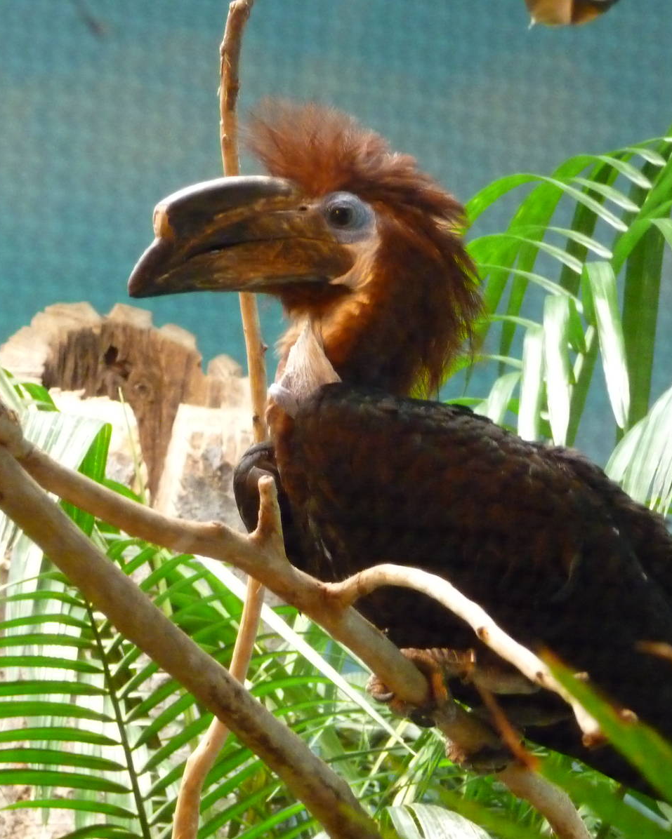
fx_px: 4773
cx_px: 440
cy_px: 420
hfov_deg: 8.1
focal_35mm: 192
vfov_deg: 10.1
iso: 800
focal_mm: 25.2
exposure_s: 1/40
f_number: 4.8
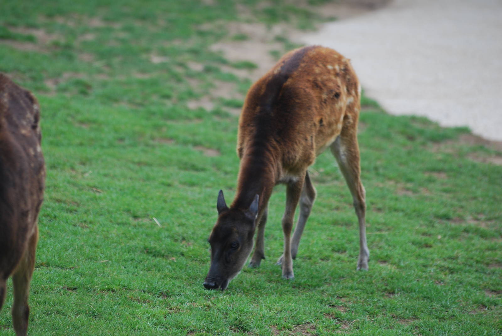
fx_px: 4084
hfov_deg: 7.0
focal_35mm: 292
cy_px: 168
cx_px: 251
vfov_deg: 4.7
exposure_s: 1/125
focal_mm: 195
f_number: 5
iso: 250
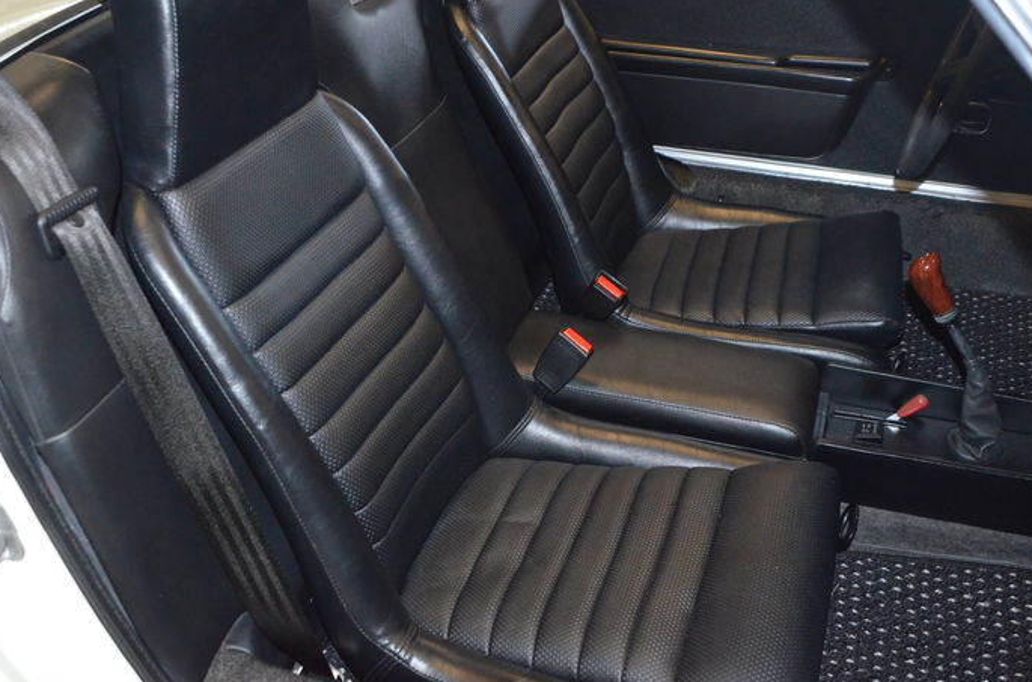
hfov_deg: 52.0
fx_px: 1058
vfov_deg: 35.7
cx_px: 509
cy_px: 307
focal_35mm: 37
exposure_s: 1/60
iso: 3200
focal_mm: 22
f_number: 3.8
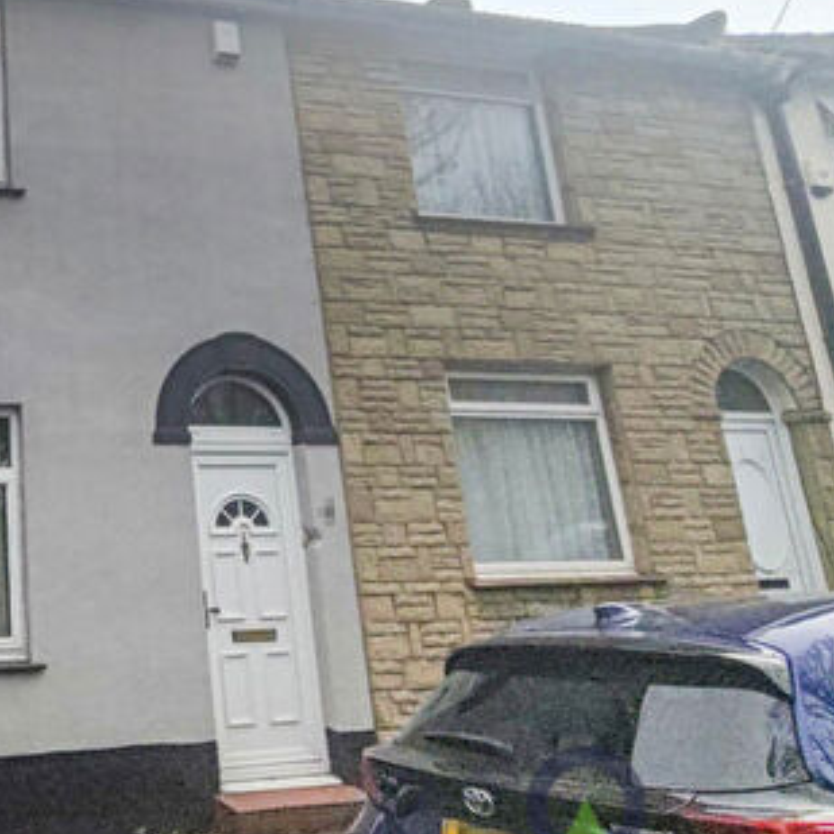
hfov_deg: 41.7
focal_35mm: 32
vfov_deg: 50.9
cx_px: -62
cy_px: 347
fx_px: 872
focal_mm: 1.96
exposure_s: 1/1600
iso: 50
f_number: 2.2
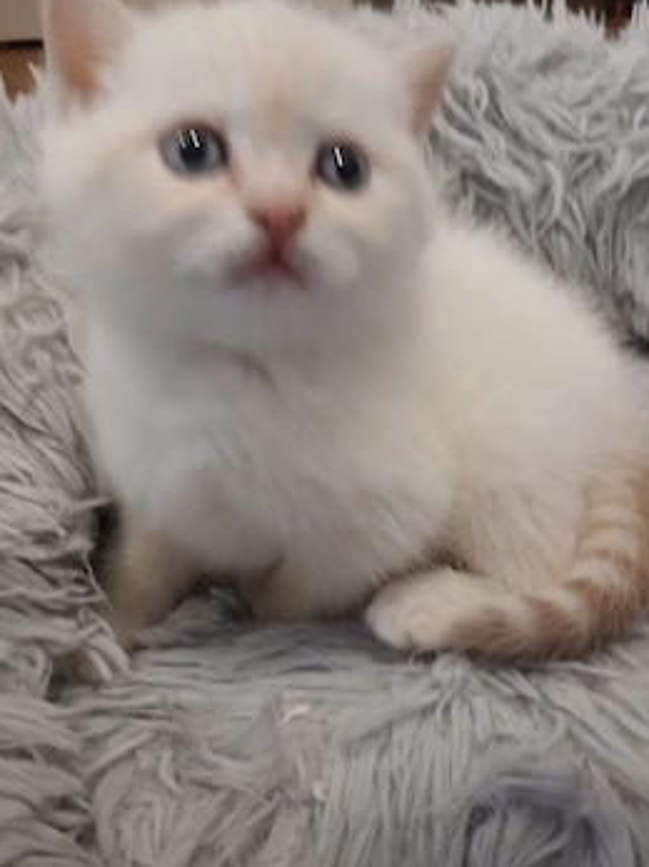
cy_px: 450
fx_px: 750
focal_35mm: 30
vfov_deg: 60.0
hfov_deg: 46.8
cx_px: 327
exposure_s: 1/20
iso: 640
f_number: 1.8
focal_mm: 3.98
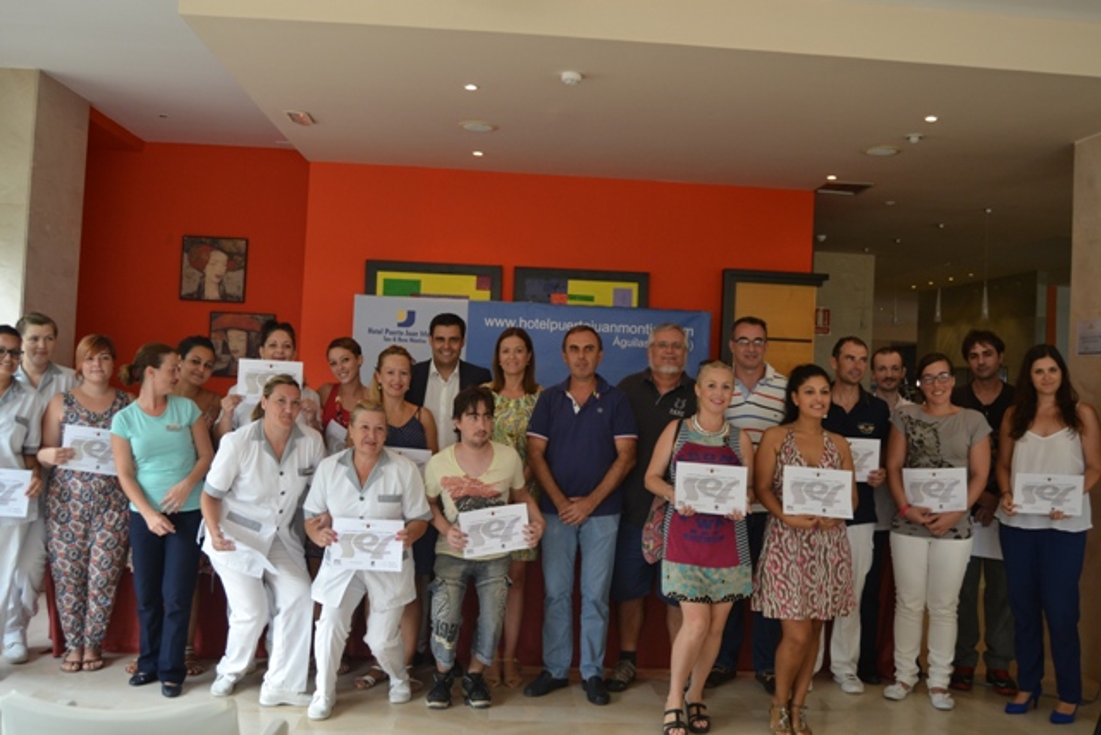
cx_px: 550
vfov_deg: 40.0
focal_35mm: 33
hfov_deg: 57.2
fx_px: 1009
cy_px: 368
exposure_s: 1/80
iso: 400
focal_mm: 22
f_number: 4.5
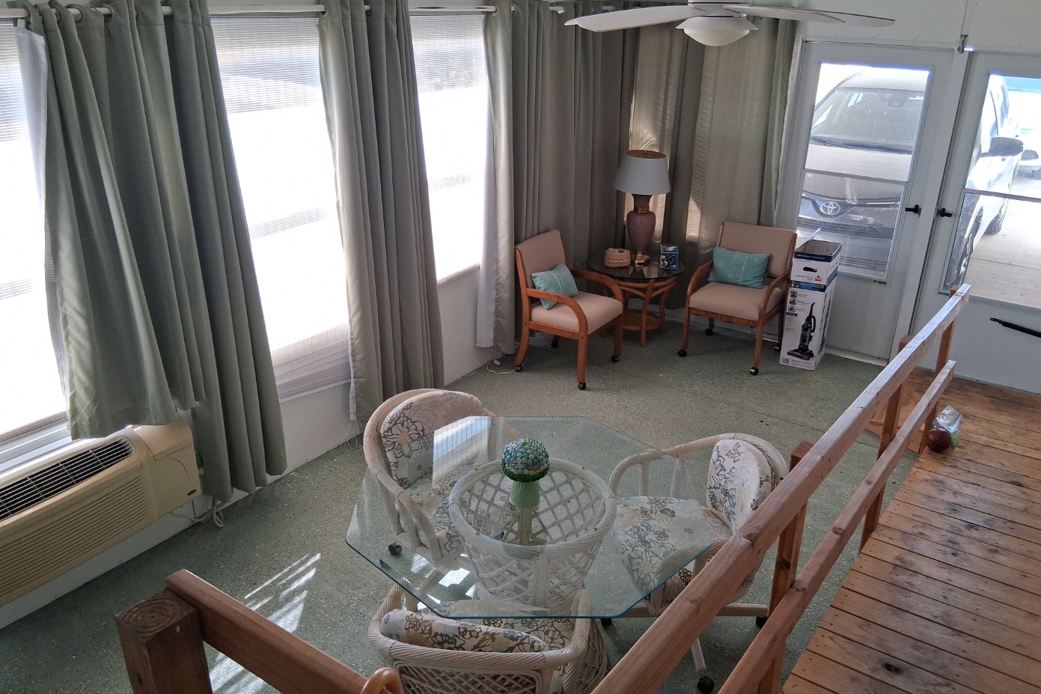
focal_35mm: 28
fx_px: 810
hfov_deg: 65.5
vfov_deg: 46.4
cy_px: 346
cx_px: 535
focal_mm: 3.98
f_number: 1.8
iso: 80
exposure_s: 1/120
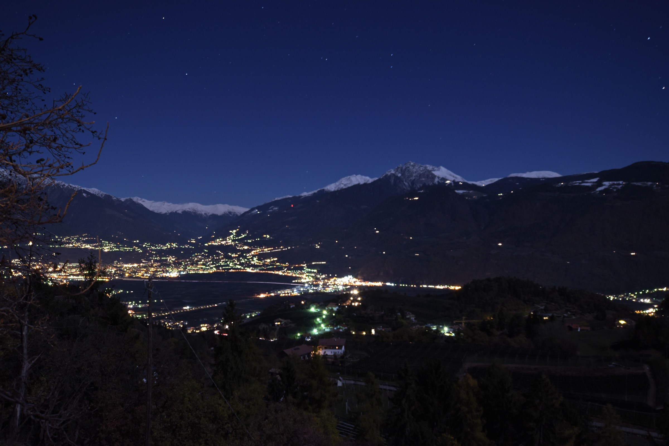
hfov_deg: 61.9
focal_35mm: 30
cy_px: 223
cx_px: 334
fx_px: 557
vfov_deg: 43.6
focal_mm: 20
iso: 200
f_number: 7.1
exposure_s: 30
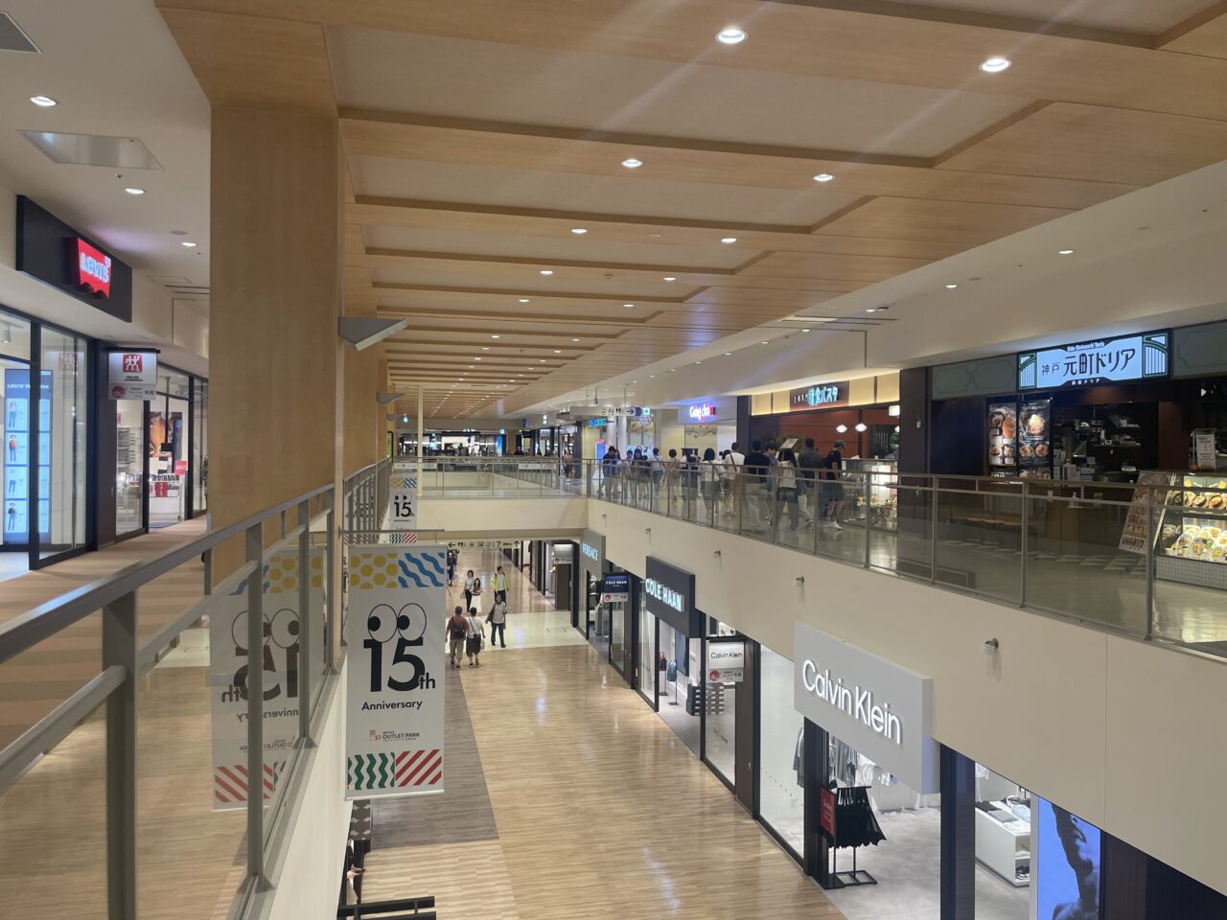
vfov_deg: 53.1
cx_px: 614
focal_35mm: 26
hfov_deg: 67.3
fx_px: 922
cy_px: 460
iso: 100
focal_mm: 4.2
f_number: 1.6
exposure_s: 1/100
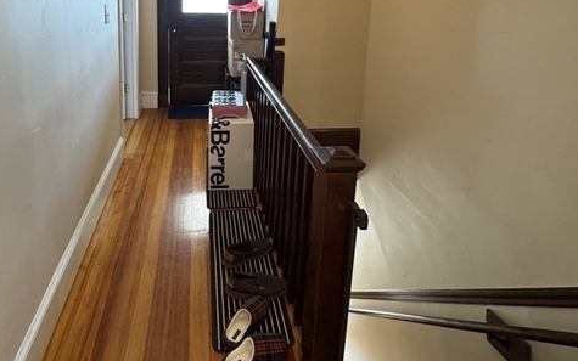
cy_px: 51
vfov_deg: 47.1
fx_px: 378
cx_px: 246
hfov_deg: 74.3
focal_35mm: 24
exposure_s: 1/60
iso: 250
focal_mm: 2.22
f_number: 2.2
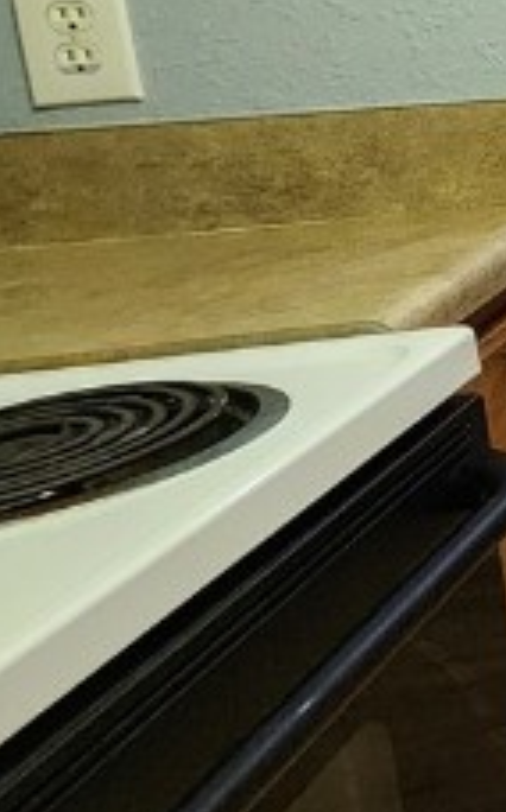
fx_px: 1371
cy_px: 39
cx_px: 1675
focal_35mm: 62
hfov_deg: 10.2
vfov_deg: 31.1
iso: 320
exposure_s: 1/40
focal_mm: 2.2
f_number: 2.2
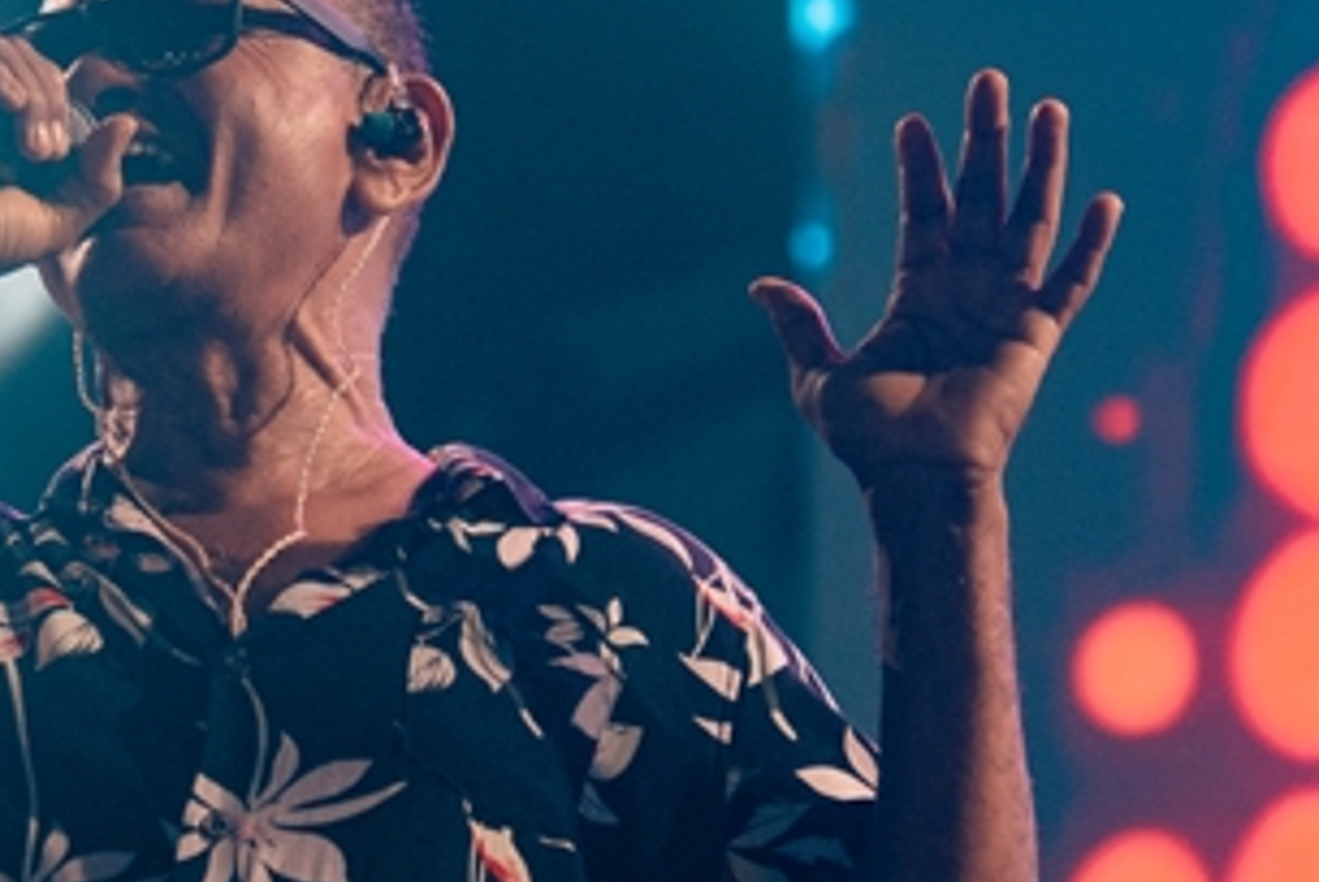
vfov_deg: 3.8
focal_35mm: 364
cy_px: 489
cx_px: 249
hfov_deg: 5.7
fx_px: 13349
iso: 1000
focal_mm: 100
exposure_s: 1/320
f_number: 2.8
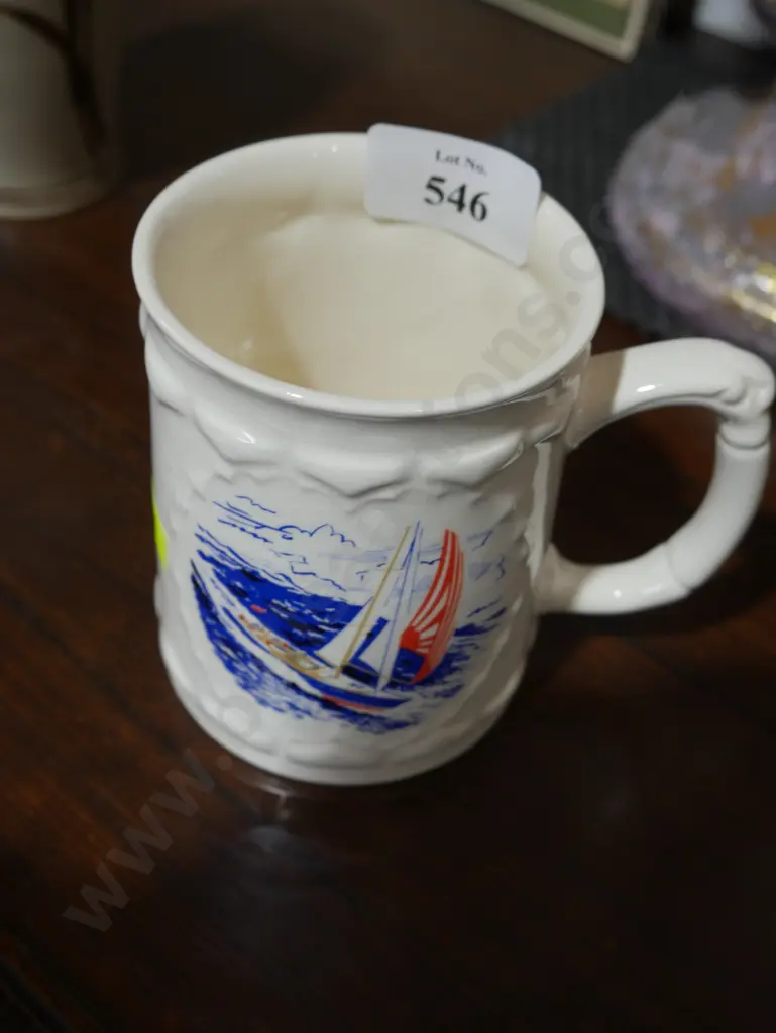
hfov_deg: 36.0
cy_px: 516
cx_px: 388
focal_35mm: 40
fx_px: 1195
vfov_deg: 46.8
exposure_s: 1/60
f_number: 4.5
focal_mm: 20
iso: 250
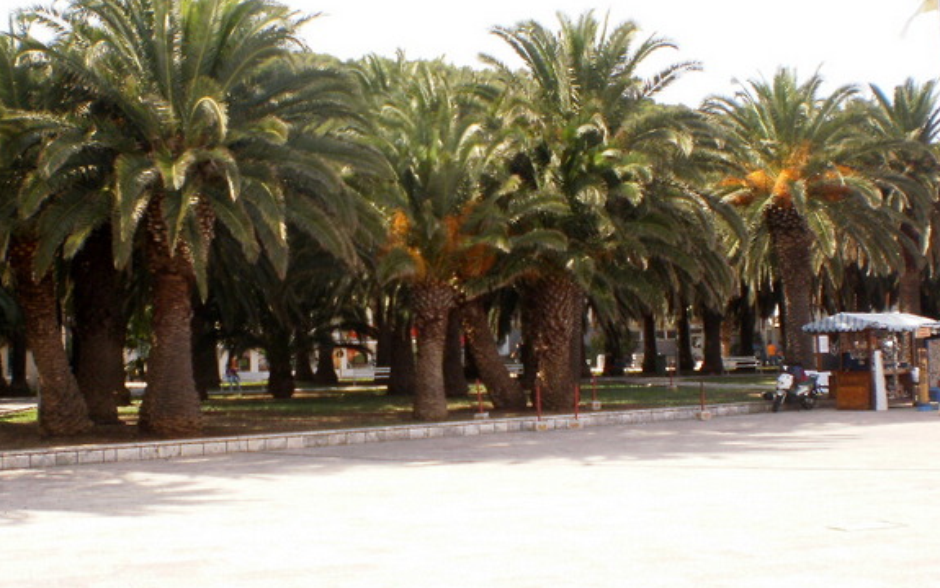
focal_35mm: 56
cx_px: 405
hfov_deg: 36.2
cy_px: 237
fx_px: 1435
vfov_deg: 23.1
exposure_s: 1/320
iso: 100
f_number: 4.6
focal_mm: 6.3
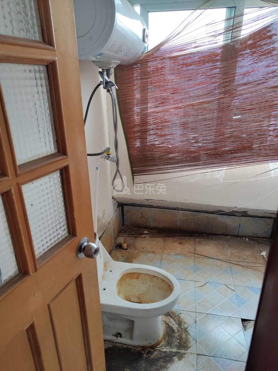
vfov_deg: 45.8
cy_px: 186
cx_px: 139
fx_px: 439
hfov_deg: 35.1
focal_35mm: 41
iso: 66
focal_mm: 5.59
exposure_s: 1/100
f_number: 1.88
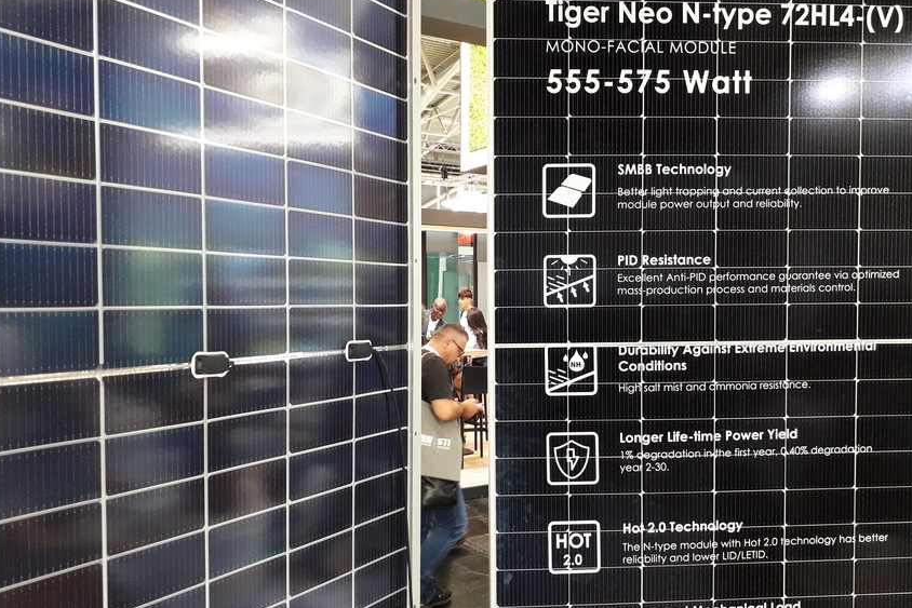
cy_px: 324
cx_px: 460
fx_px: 735
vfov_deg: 45.0
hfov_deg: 63.6
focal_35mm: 29
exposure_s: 1/50
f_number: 1.9
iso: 200
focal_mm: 3.6
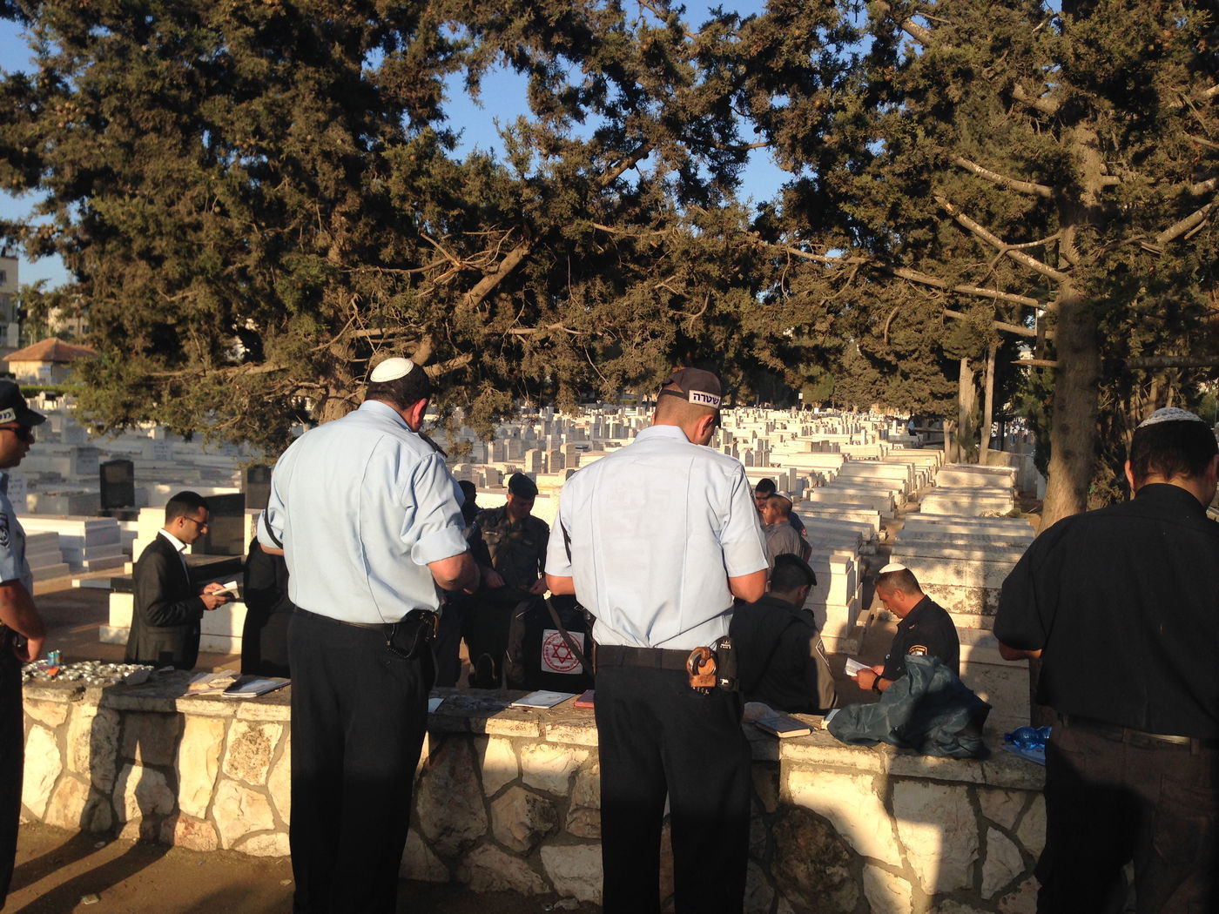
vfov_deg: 42.9
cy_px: 457
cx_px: 610
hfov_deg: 55.4
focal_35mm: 33
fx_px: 1162
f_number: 2.4
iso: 50
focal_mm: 4.12
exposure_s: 1/1106
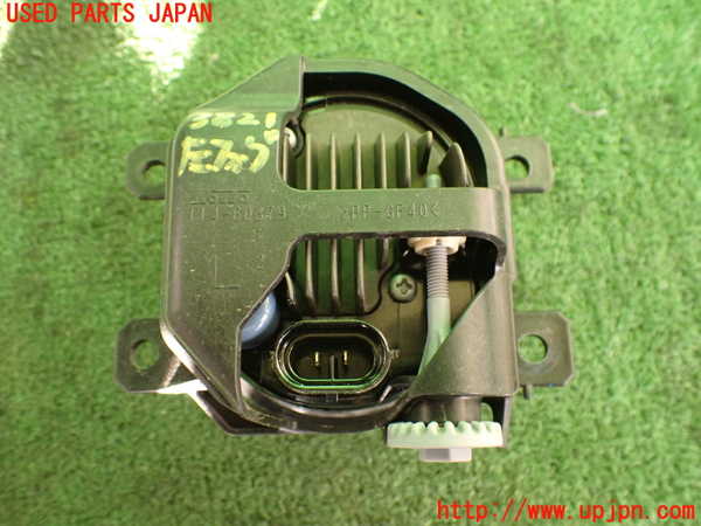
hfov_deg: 60.0
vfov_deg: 46.8
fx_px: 608
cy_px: 263
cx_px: 350
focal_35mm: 30
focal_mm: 5.4
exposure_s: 1/125
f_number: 2.3
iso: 800
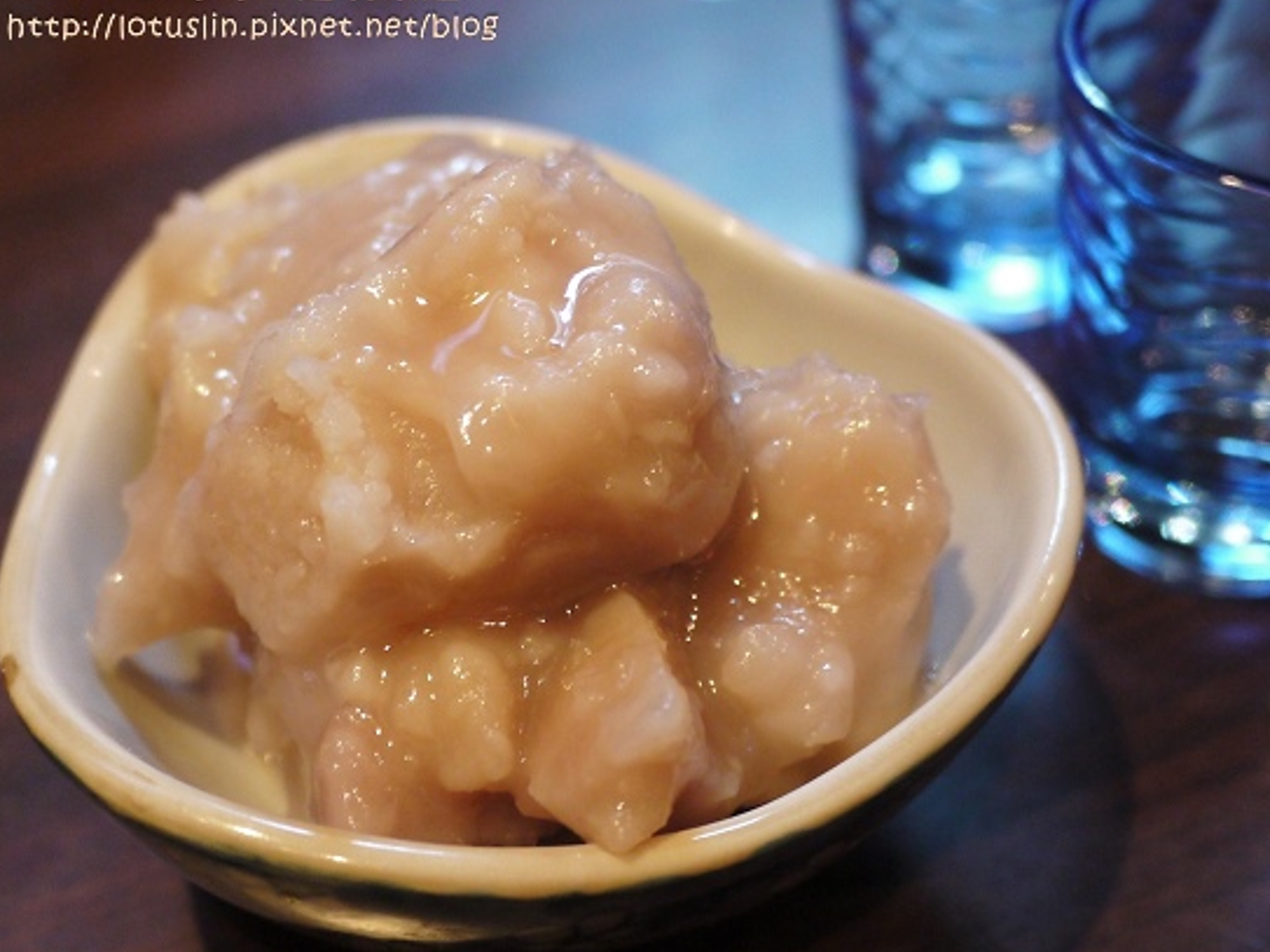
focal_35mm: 33
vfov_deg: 42.8
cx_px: 732
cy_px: 416
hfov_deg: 55.1
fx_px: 1210
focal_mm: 14
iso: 400
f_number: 2.5
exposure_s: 1/8
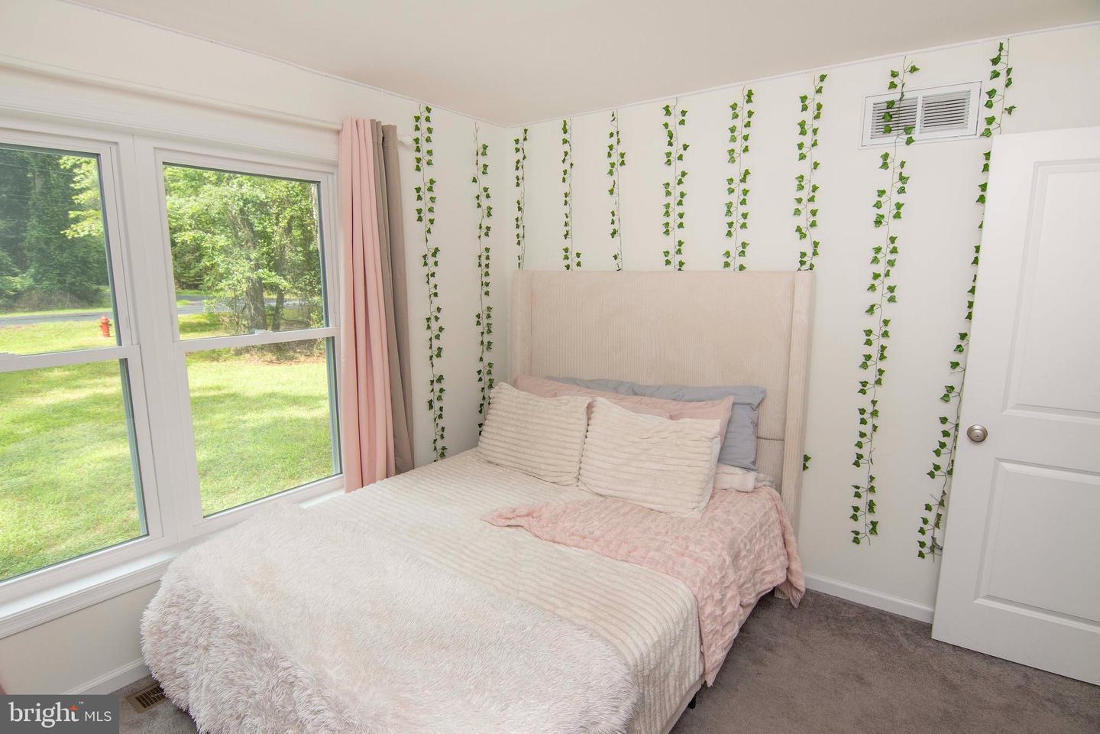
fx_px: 550
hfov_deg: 90.0
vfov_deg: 67.4
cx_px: 550
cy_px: 367
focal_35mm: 18
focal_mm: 12
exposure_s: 1/160
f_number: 7.1
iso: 320
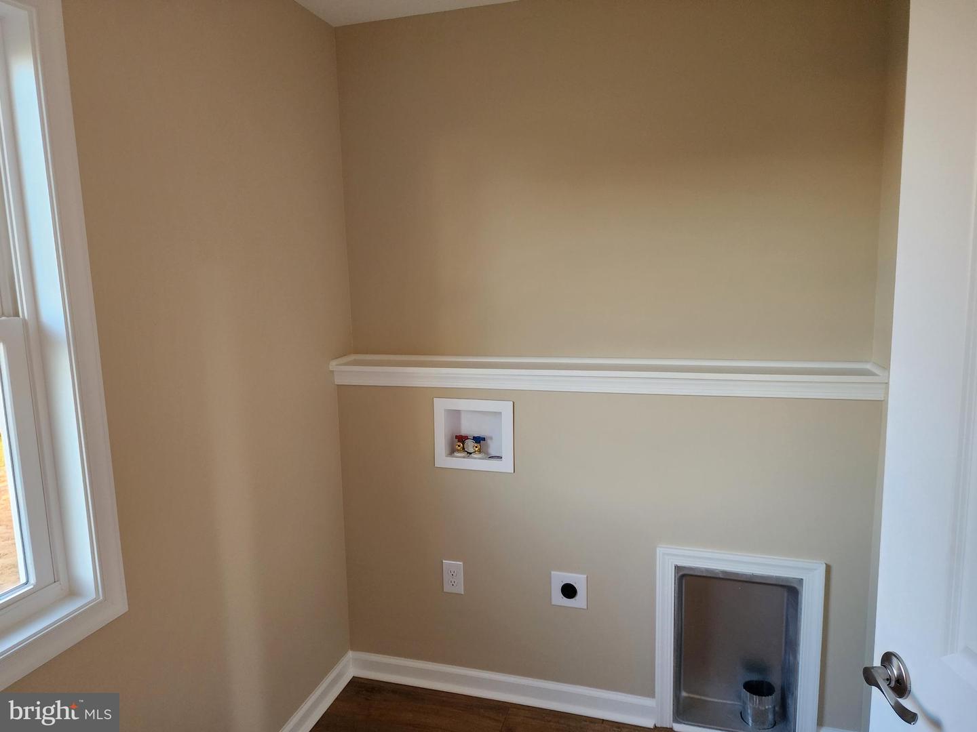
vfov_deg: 58.9
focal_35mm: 23
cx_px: 488
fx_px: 649
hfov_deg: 73.9
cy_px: 366
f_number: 1.8
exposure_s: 1/120
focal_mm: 6.4
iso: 500
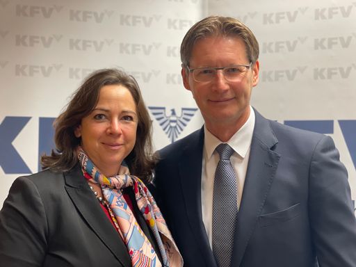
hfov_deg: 36.8
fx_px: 535
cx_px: 178
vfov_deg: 28.0
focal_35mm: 52
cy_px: 134
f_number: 2
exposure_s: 1/100
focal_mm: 6
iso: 250
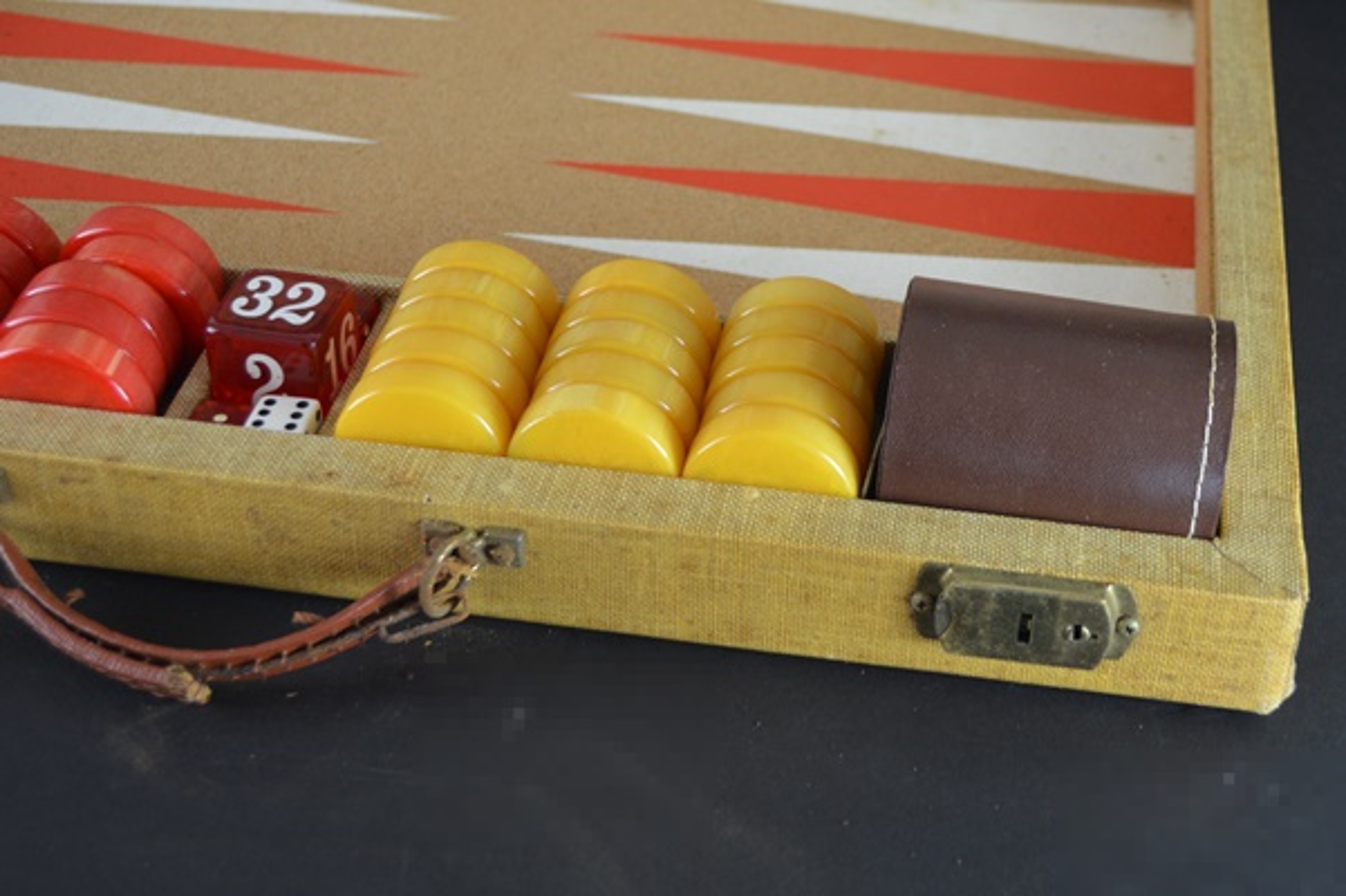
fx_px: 1625
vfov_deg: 30.8
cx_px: 673
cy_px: 448
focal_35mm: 44
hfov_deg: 45.0
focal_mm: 29
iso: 560
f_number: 4.5
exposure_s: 1/60
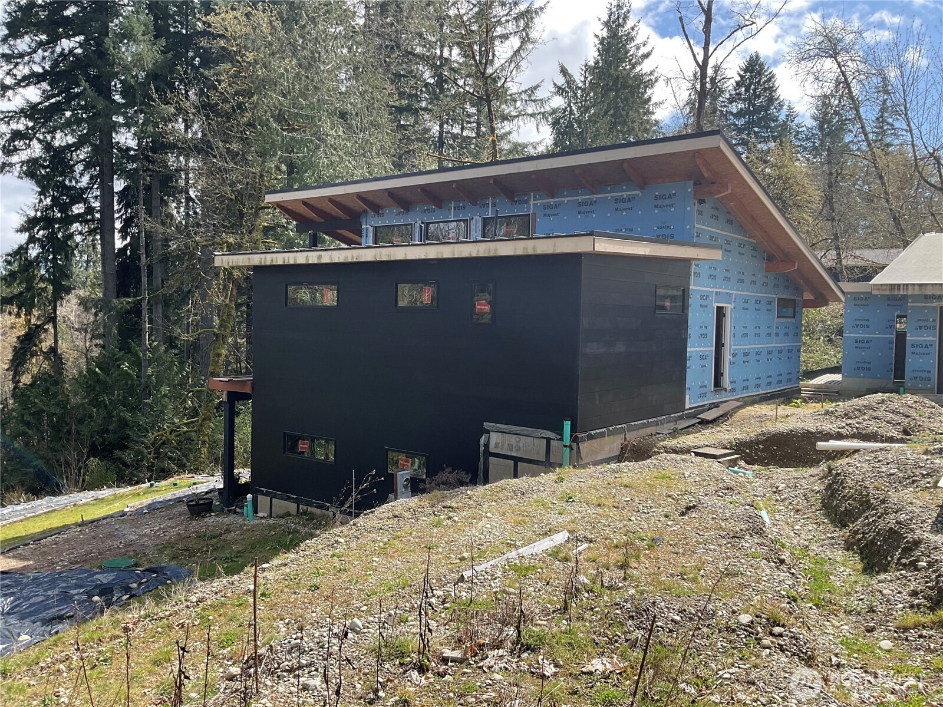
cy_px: 354
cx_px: 472
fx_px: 790
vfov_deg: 48.2
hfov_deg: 61.7
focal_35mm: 29
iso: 16
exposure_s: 1/599
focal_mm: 3
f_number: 1.8
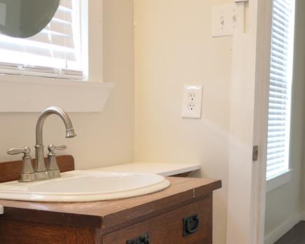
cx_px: 123
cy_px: 183
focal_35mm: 53
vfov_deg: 28.2
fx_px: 478
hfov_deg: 35.2
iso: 125
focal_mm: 8.8
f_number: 1.4
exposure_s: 1/60
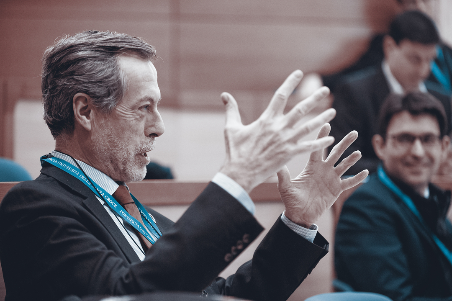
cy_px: 150
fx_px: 1456
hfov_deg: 17.6
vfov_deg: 11.8
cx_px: 226
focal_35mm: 116
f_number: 2.8
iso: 2500
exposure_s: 1/160
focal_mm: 116
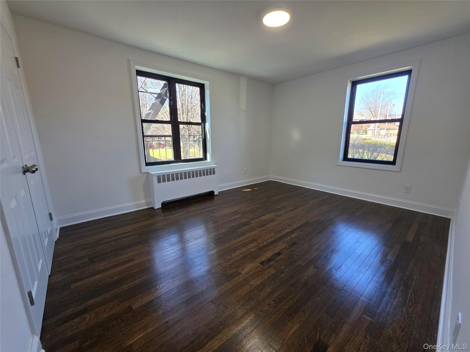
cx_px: 235
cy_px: 176
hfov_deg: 106.2
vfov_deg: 89.9
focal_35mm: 13
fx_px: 177
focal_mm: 2.2
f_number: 1.9
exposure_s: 1/120
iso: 100
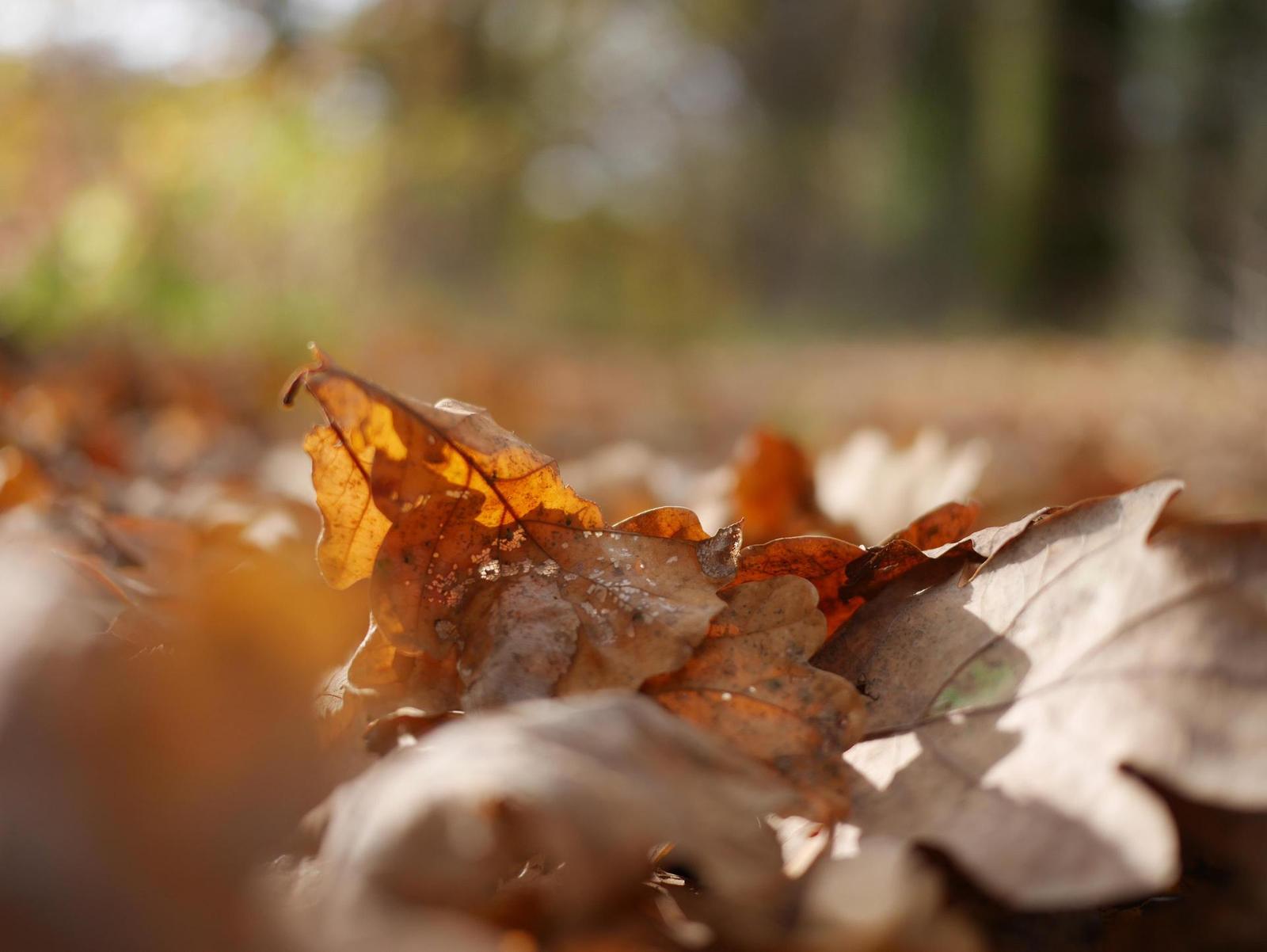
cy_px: 476
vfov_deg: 36.0
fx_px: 1465
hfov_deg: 46.8
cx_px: 634
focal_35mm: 40
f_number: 1.7
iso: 200
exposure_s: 1/1600
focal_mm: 20
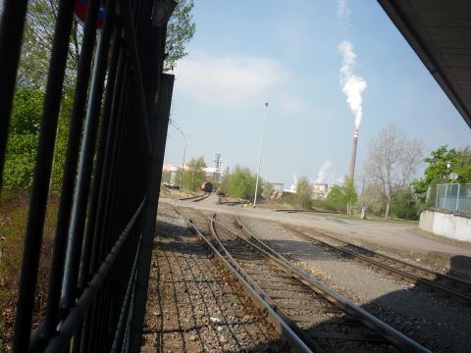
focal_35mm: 32
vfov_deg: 44.2
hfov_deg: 56.8
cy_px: 176
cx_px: 236
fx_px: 435
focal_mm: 5.2
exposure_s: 1/400
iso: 100
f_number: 5
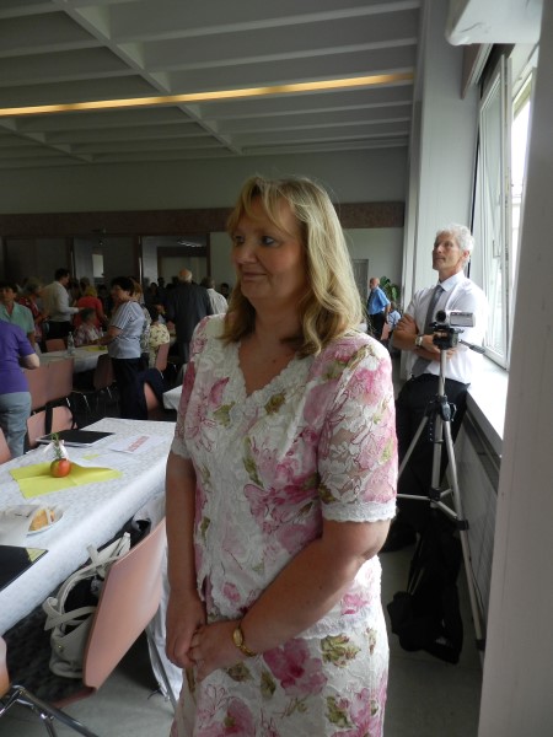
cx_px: 276
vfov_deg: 73.9
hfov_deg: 58.9
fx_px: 490
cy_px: 368
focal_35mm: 23
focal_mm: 4
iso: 160
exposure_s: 1/125
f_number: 3.4
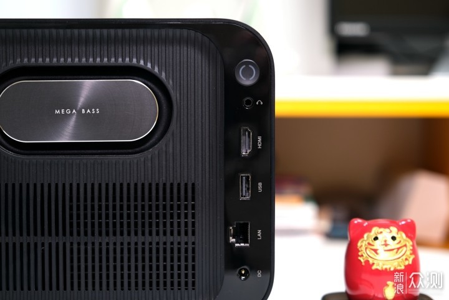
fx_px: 823
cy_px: 150
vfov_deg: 20.6
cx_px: 224
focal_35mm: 66
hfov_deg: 30.5
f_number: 2.8
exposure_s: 1/8
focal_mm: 44.1
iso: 160
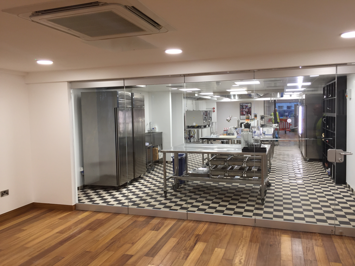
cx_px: 178
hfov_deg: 61.7
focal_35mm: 29
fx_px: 297
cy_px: 133
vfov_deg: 48.2
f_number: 2.2
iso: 40
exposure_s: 1/33
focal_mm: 4.15
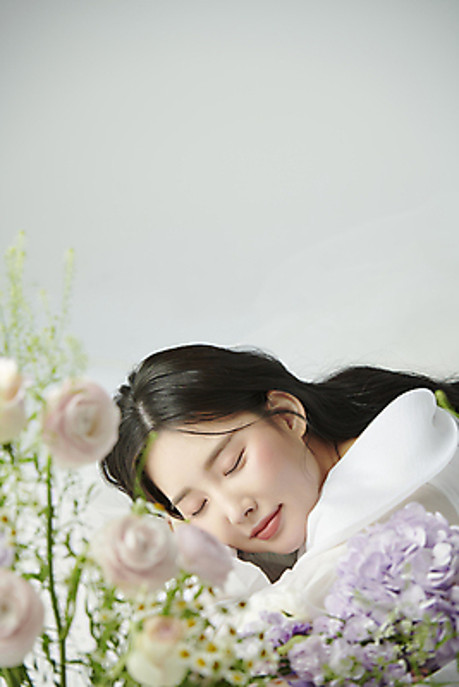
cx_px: 230
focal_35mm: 170
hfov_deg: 8.1
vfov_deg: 12.1
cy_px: 344
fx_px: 3248
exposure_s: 1/125
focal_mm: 170
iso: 64
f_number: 5.6
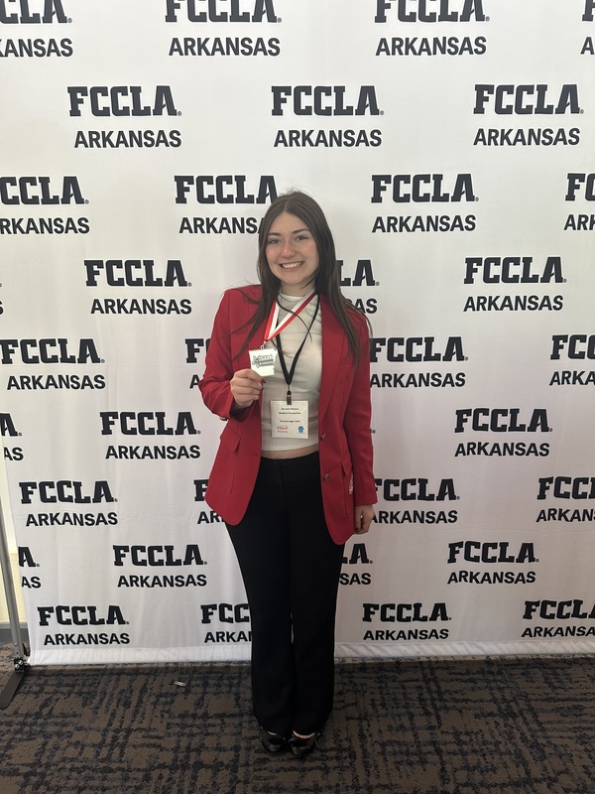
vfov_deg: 71.6
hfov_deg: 56.8
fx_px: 550
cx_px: 298
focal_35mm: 24
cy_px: 397
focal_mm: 6.86
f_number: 1.78
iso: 160
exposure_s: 1/60
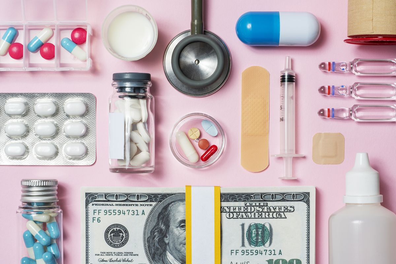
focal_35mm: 90
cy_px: 132
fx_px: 990
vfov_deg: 15.2
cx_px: 198
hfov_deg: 22.6
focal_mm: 90
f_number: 14
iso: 100
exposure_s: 1/100
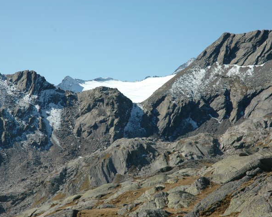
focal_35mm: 119
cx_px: 132
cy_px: 108
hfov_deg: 16.2
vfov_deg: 13.0
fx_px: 958
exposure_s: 1/400
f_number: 10
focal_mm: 70
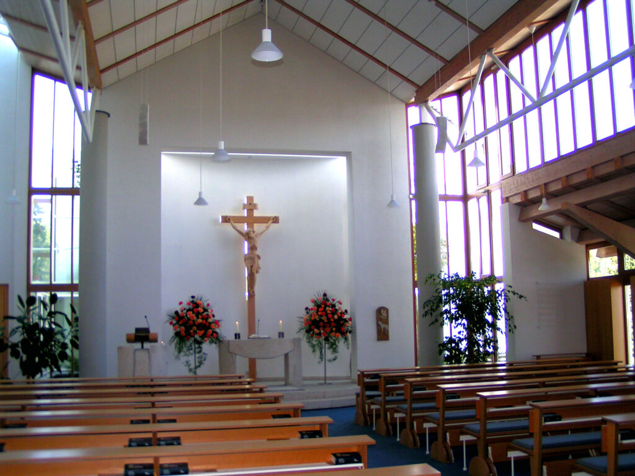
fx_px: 697
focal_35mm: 38
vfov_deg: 37.7
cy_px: 238
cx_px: 318
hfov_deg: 49.0
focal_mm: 5.8
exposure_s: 1/160
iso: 80
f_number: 2.8
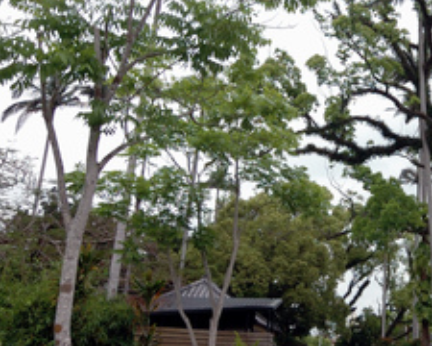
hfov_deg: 38.7
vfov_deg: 33.4
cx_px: 376
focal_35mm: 45
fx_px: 575
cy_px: 155
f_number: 8
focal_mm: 12
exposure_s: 1/125
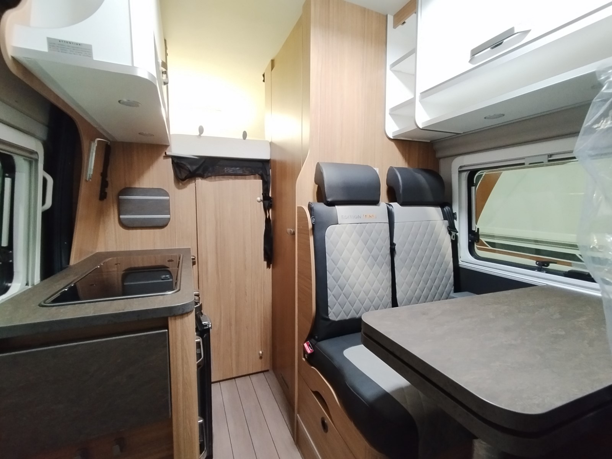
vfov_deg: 78.1
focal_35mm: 16
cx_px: 306
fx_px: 283
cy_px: 230
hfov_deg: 94.5
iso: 320
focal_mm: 1.65
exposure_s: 1/20
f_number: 2.2
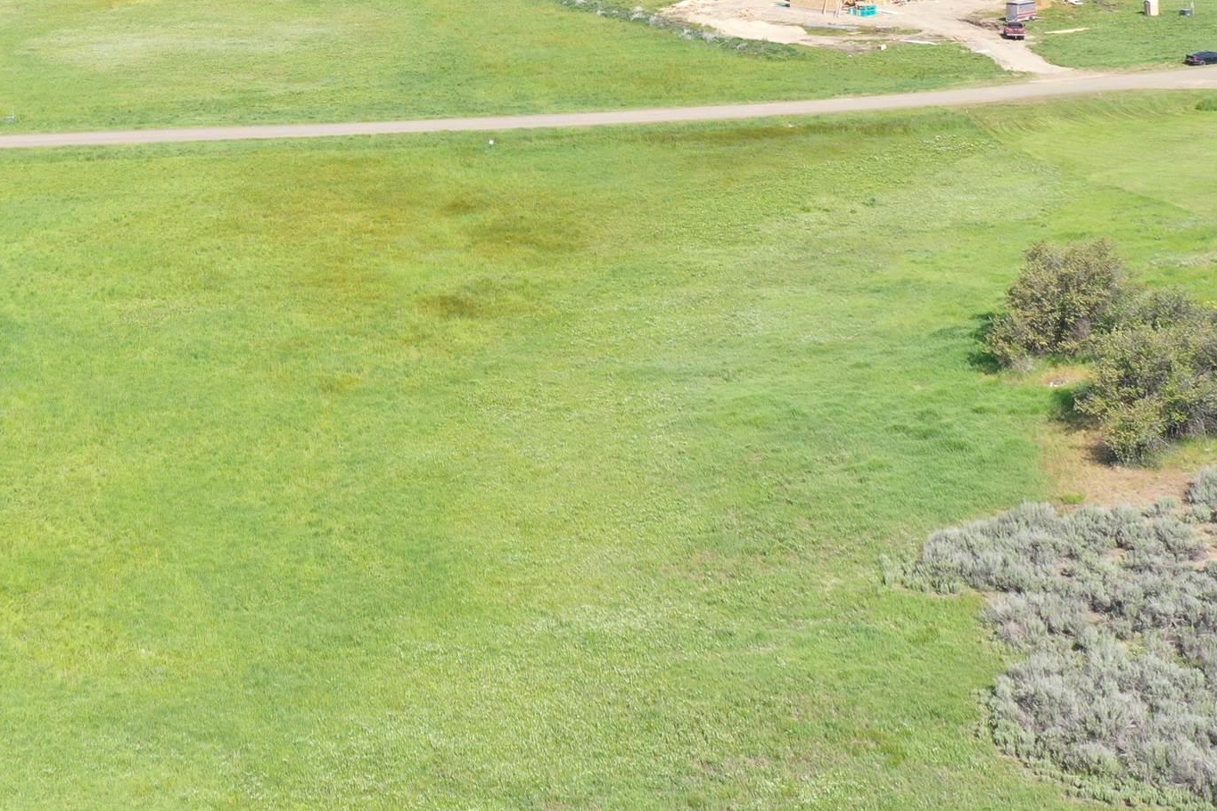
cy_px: 7
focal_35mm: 63
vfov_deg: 20.9
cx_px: 234
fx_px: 2130
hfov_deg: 31.0
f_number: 5
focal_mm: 10.26
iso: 100
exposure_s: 1/320
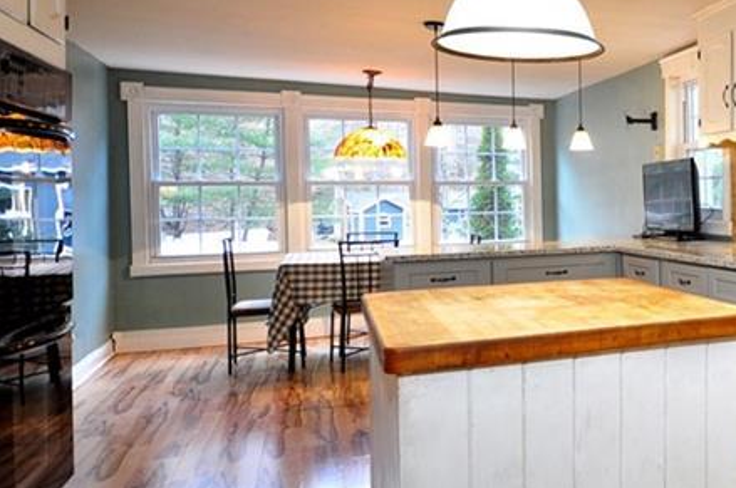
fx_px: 714
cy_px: 205
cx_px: 749
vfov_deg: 37.6
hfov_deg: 45.3
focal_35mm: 35
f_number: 4
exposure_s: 1/30
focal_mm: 10
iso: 640
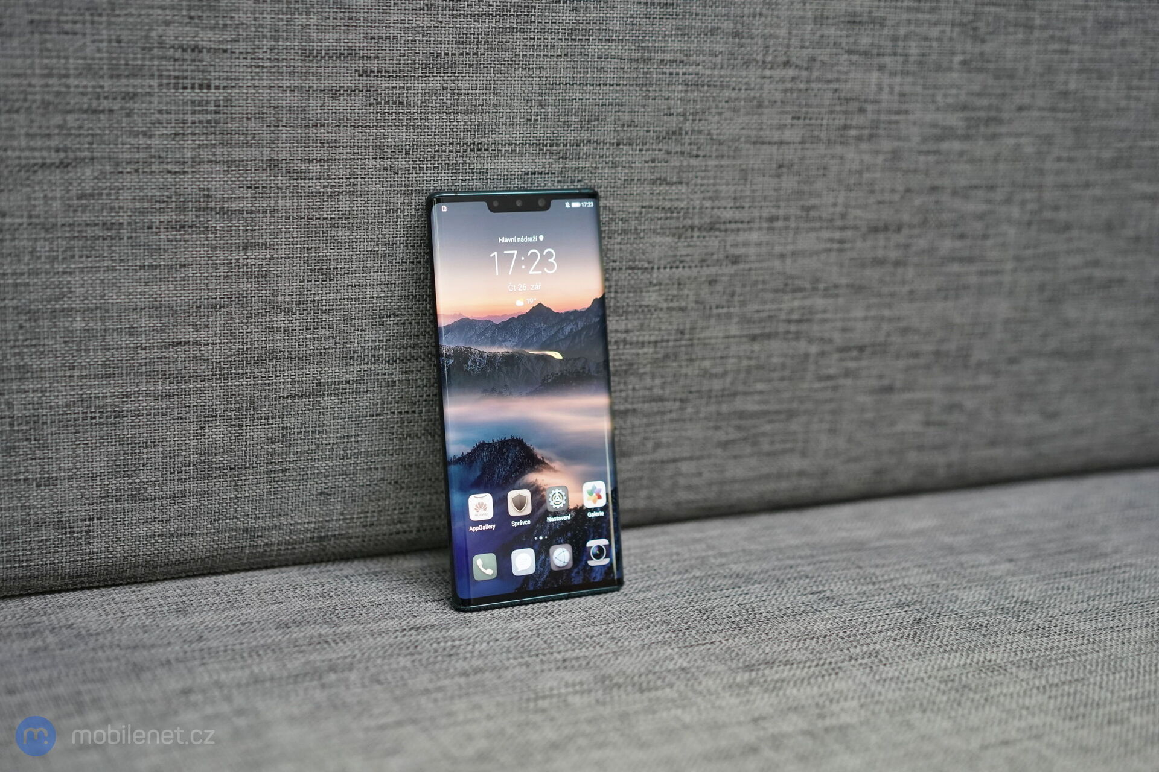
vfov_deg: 24.6
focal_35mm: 55
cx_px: 580
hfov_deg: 36.2
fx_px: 1771
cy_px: 386
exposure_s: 1/320
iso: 3200
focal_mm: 55
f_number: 2.8
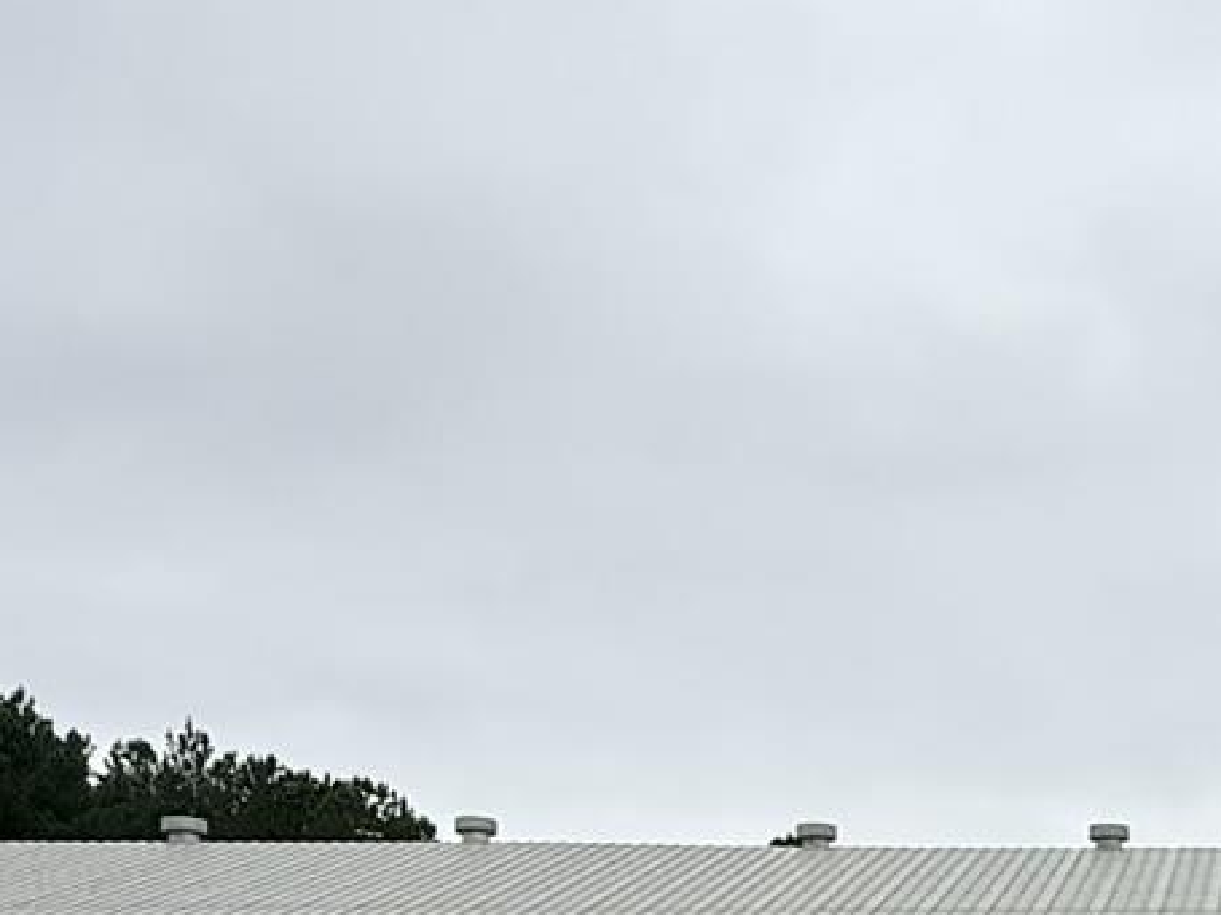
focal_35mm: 63
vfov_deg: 21.3
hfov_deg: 28.1
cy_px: 1151
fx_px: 2222
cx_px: 1323
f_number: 2.2
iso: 50
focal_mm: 2.22
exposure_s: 1/1033
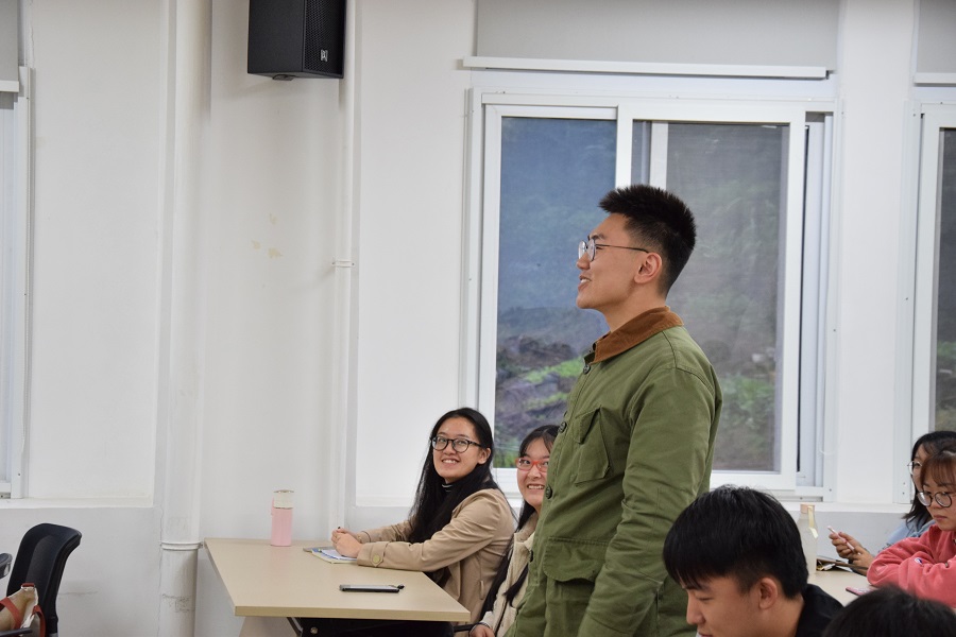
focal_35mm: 87
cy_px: 318
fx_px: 2310
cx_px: 478
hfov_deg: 23.4
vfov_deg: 15.7
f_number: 5.6
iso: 1600
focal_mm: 58
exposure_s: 1/80
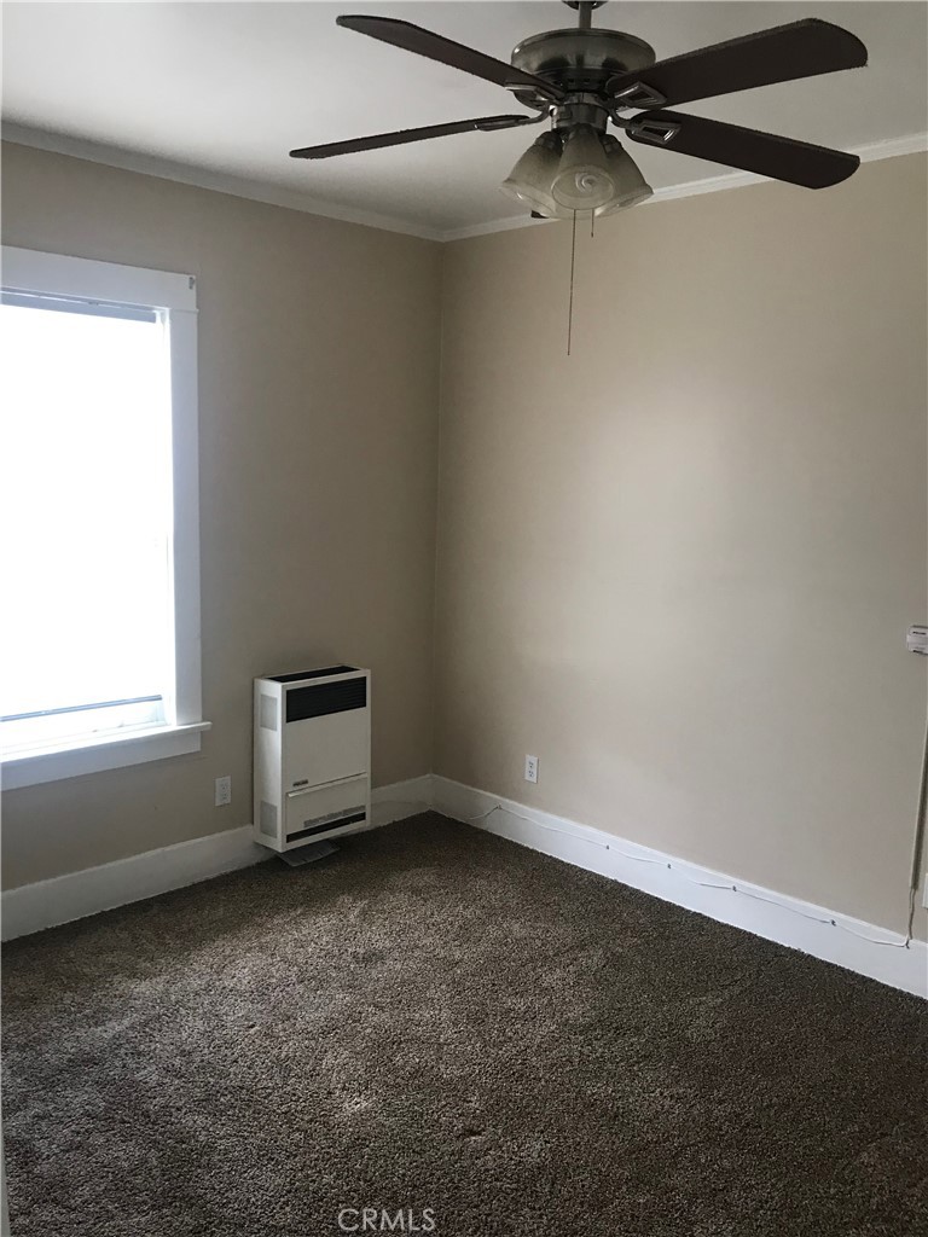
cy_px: 618
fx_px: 1001
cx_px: 464
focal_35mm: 28
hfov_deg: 49.7
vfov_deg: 63.4
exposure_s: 1/24
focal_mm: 3.99
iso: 32
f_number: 1.8
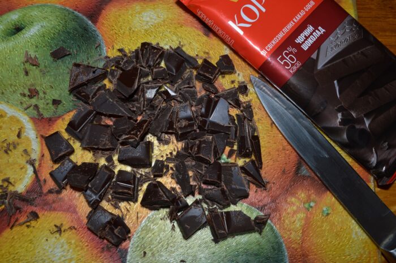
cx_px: 198
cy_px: 132
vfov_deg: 36.8
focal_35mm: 36
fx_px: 396
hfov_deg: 53.2
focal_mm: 24
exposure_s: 1/60
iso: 100
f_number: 8
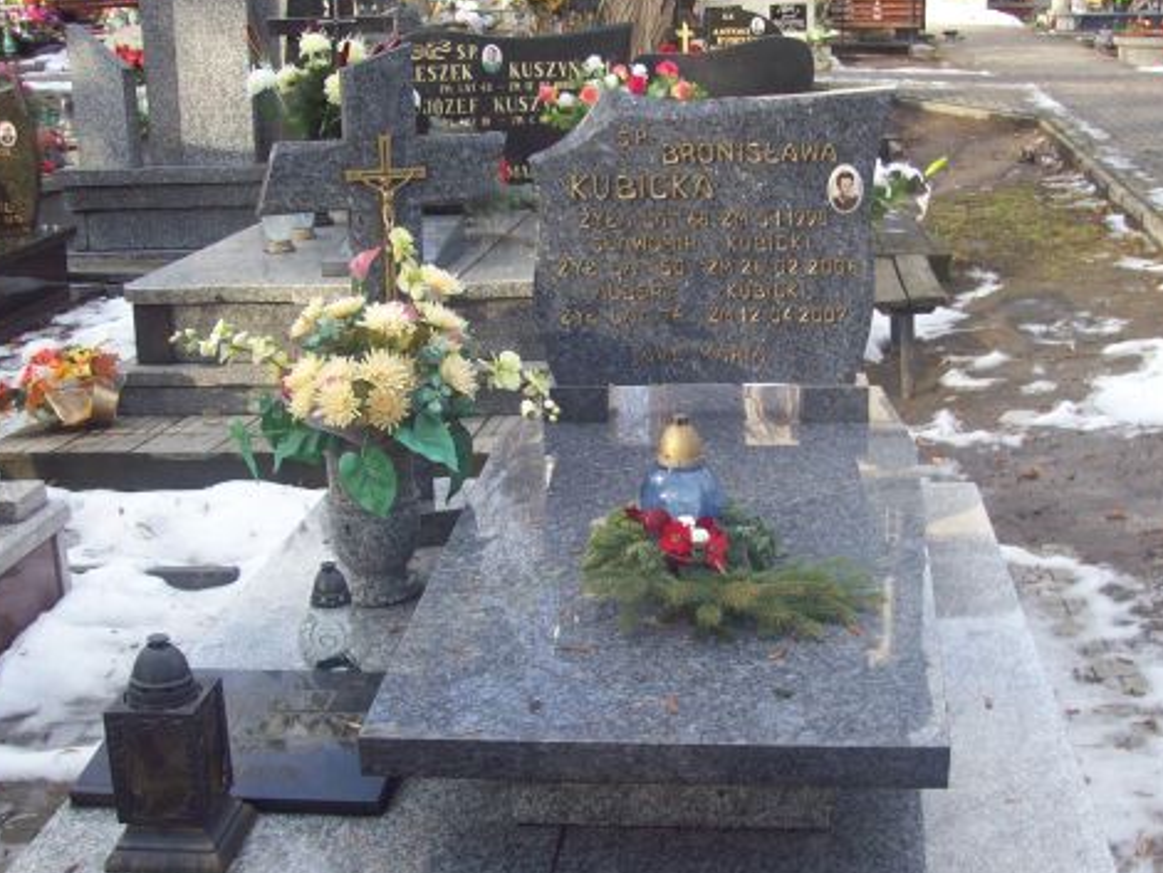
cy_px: 477
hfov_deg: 38.9
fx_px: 1647
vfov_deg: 29.7
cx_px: 638
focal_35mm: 49
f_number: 2.7
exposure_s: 1/160
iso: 80
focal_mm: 6
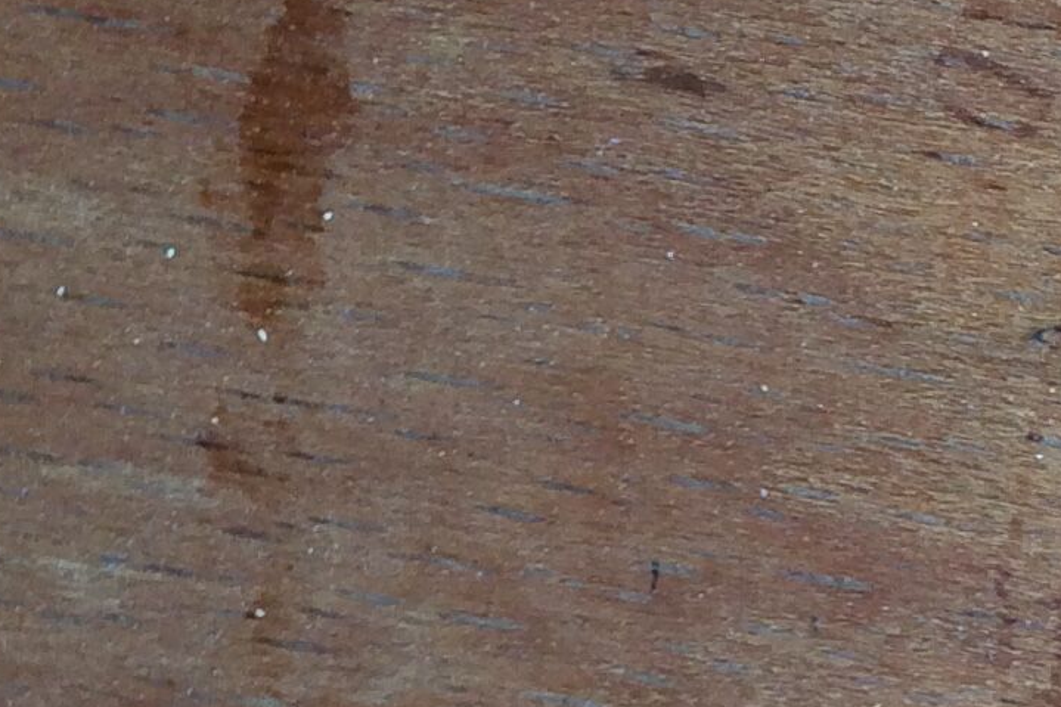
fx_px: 4037
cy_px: 1089
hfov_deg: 14.2
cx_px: 1504
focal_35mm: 137
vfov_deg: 9.7
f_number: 2.2
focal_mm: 4.15
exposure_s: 1/100
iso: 50
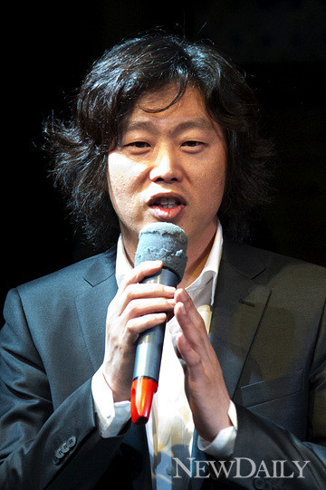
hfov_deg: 11.4
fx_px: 1632
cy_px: 245
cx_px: 163
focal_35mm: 120
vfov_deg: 17.1
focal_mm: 120
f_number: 4
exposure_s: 1/125
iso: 6400
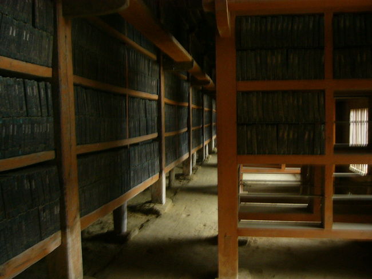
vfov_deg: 40.7
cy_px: 140
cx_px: 186
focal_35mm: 35
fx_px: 376
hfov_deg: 52.6
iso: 200
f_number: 2.8
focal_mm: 5.8
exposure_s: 1/8
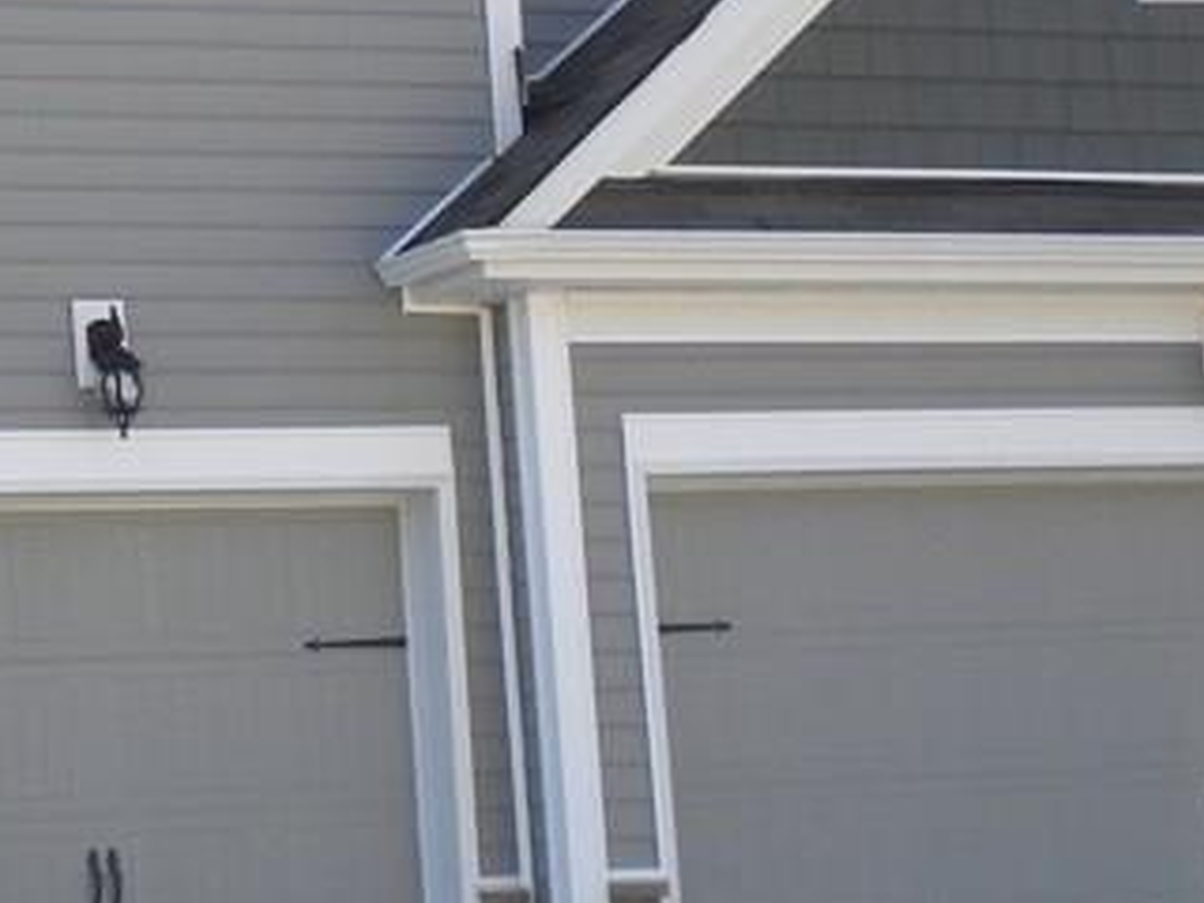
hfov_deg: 14.9
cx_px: 79
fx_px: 4556
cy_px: 376
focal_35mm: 131
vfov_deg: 11.3
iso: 80
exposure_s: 1/204
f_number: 4.9
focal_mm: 7.4
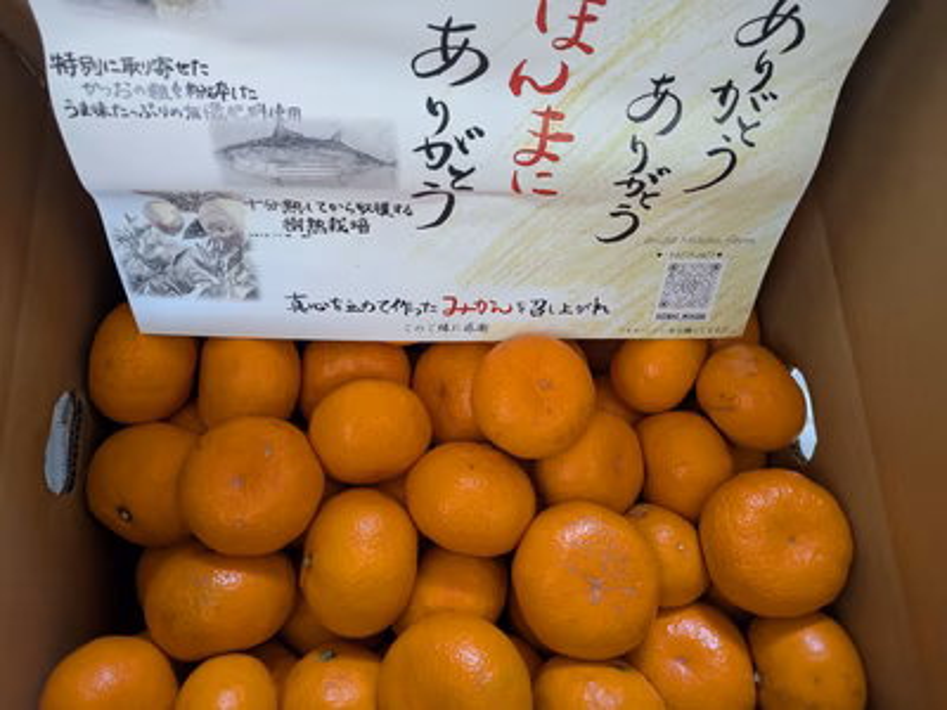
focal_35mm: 25
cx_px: 474
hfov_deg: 69.4
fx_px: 684
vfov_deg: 54.9
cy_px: 355
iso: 588
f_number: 1.89
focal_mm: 5.43
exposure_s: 1/24
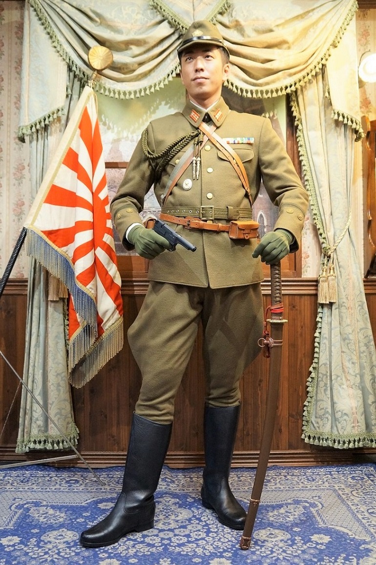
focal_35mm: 32
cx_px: 188
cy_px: 282
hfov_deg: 41.6
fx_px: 494
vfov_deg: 59.5
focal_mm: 21
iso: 2500
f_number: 4
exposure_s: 1/160
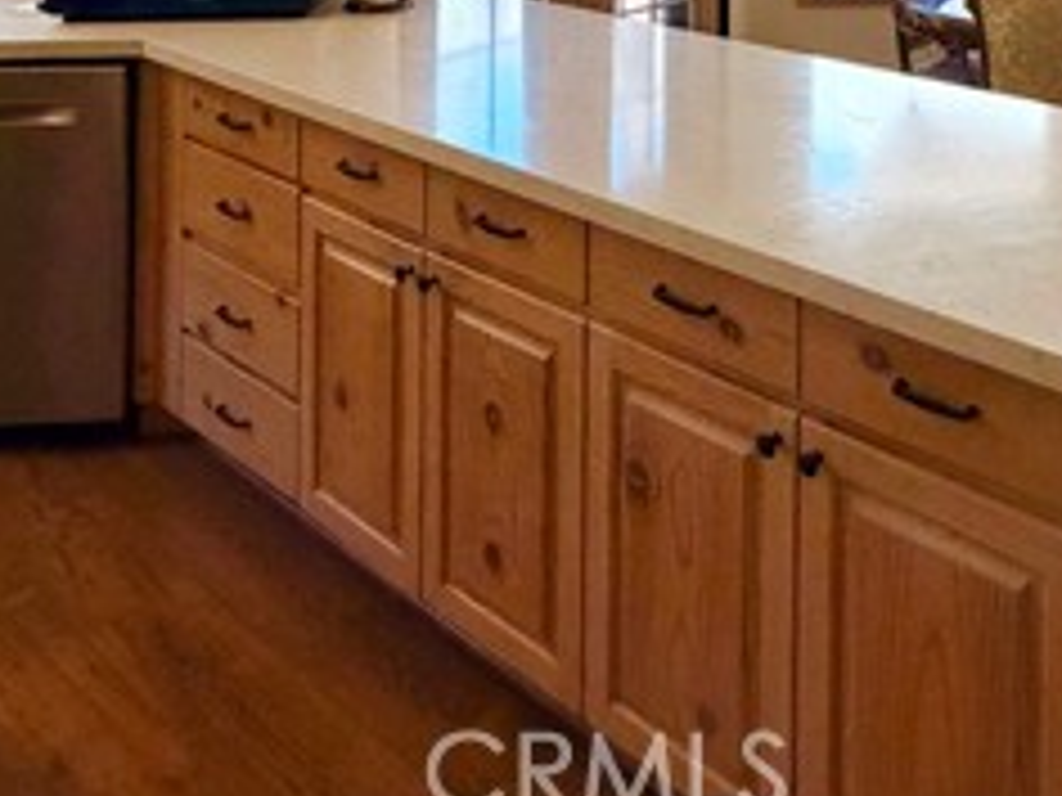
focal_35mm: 38
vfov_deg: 29.9
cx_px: 774
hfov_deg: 47.5
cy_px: -243
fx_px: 1166
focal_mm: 2.22
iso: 320
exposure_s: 1/121
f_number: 2.2
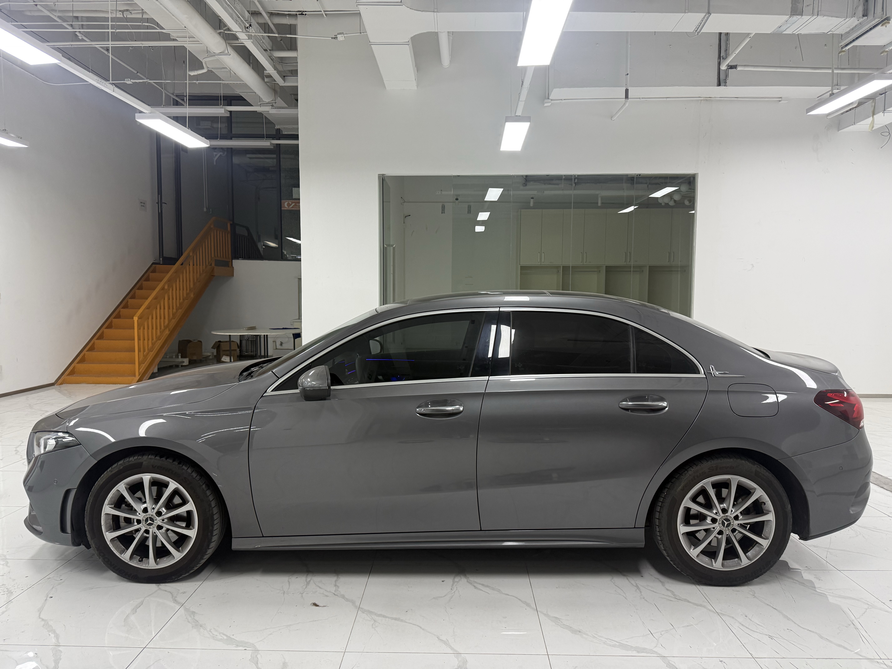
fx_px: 618
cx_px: 446
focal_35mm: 24
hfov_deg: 71.6
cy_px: 334
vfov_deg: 56.8
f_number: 1.78
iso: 200
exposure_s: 1/100
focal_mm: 6.76
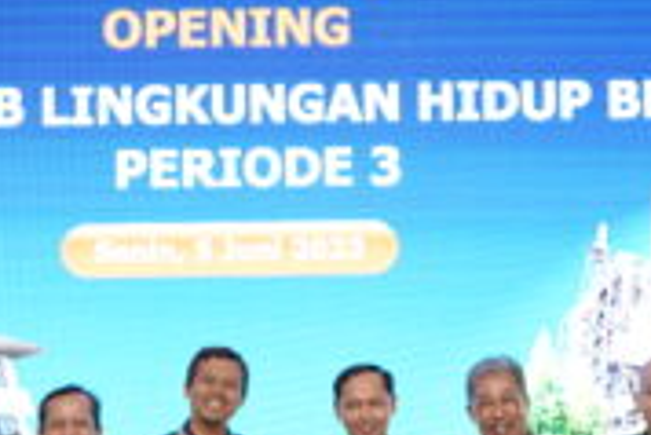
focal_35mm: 101
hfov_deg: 20.2
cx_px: 355
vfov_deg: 13.5
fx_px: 1828
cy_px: 325
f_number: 2.8
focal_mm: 24
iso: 1600
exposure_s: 1/125
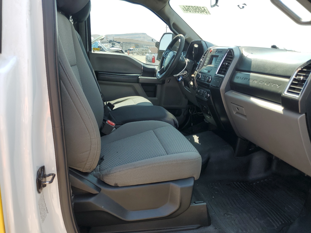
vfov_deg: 53.1
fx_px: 234
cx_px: 156
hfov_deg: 67.3
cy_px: 116
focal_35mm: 26
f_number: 1.5
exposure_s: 1/476
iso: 50
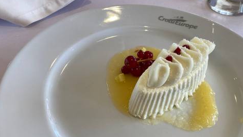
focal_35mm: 31
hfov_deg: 62.6
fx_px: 200
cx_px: 123
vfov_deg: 37.6
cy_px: 86
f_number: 1.8
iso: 40
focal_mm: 3.99
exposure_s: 1/100
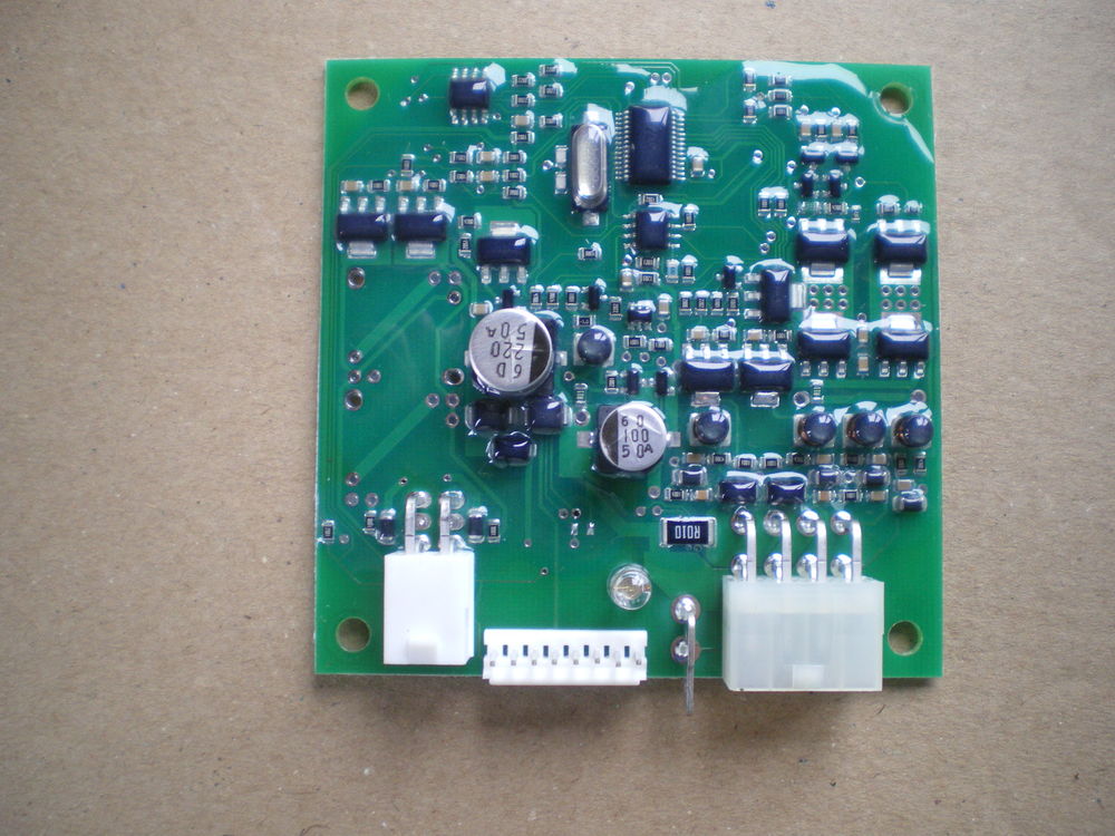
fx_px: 1160
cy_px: 418
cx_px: 558
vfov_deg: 39.7
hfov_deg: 51.4
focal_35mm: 36
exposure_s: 1/50
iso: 200
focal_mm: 6.3
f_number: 3.1
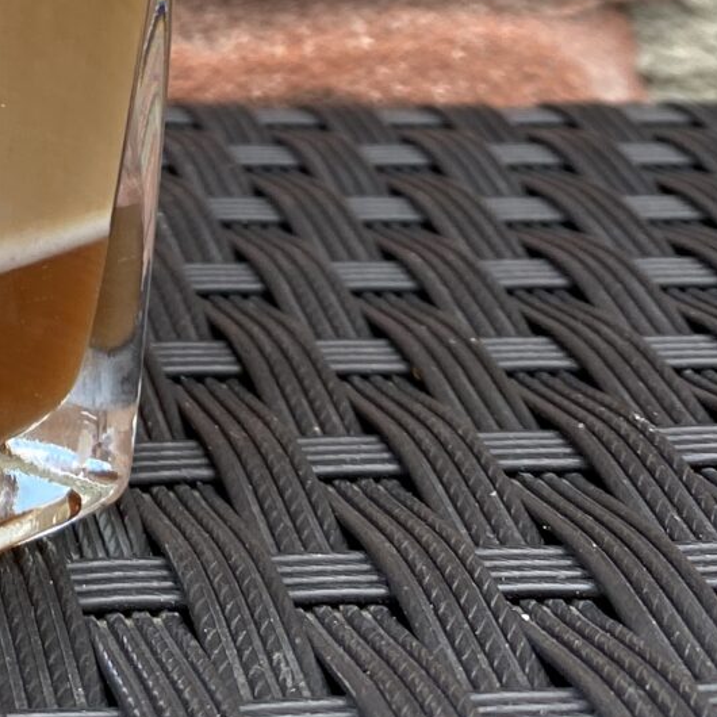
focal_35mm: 111
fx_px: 2601
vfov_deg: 14.2
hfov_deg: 15.0
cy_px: -498
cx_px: -196
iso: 32
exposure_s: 1/122
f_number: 1.8
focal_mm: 4.25
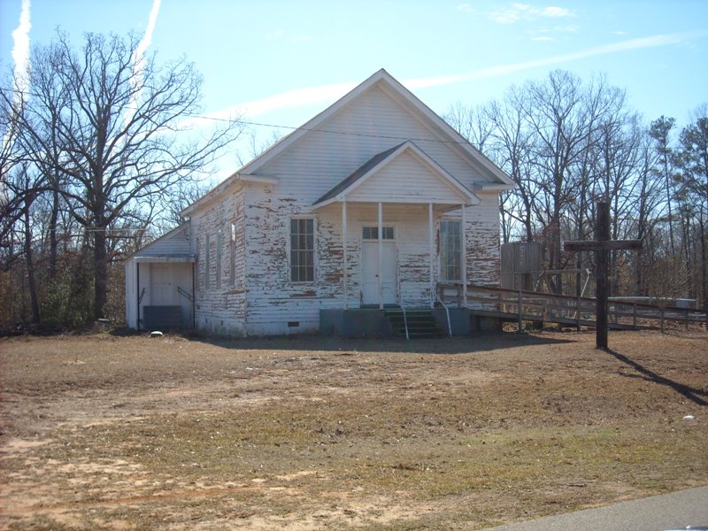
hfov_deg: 42.9
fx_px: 900
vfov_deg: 32.9
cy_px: 266
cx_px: 354
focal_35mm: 44
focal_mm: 7.1
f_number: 3.1
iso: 64
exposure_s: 1/738
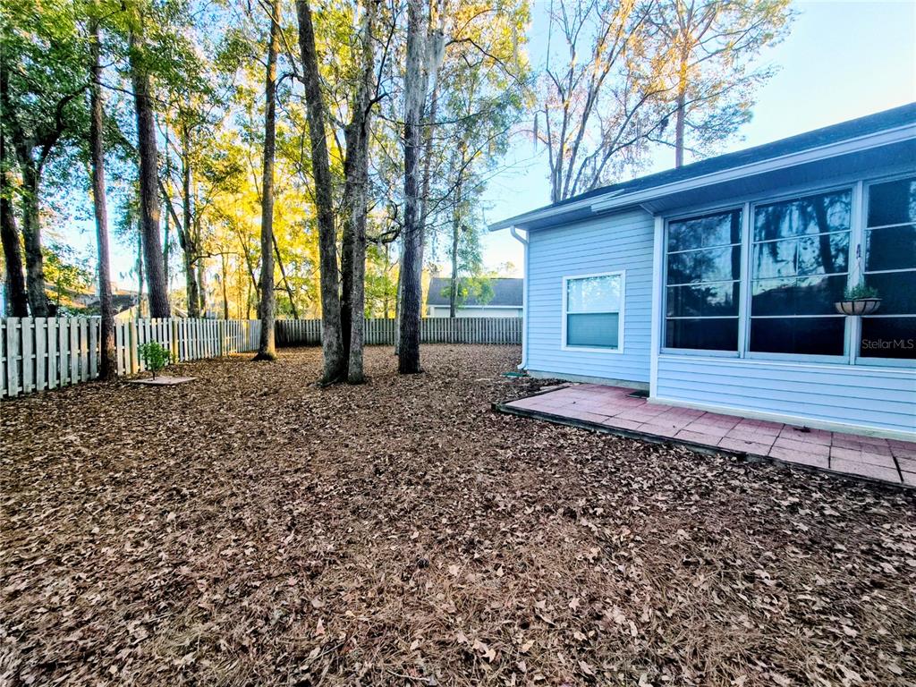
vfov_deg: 89.9
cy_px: 344
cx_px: 458
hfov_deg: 106.2
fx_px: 344
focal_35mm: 13
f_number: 2.2
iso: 25
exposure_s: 1/123
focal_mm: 1.7
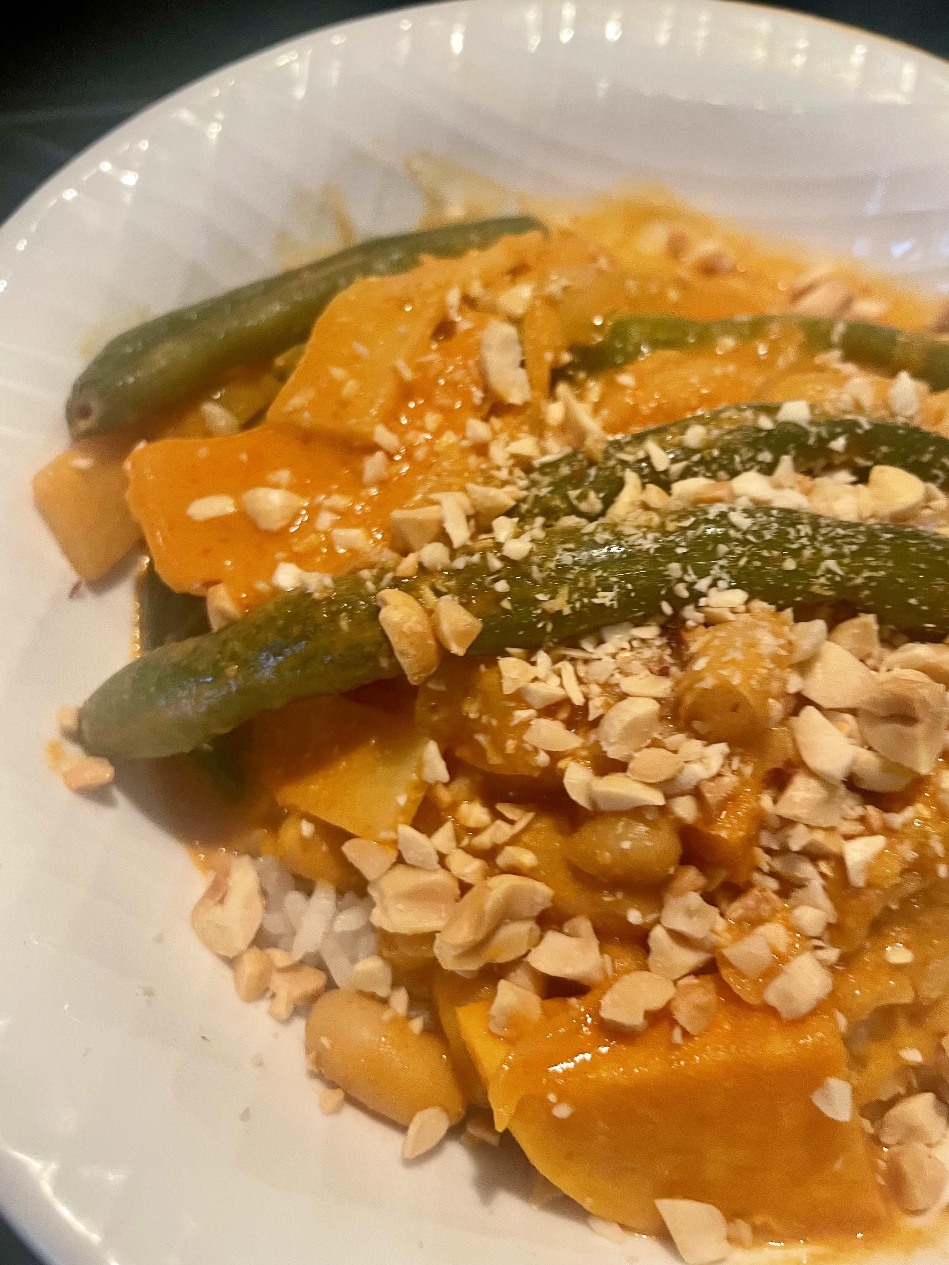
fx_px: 950
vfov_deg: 67.3
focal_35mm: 26
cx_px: 474
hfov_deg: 53.1
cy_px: 632
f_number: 1.6
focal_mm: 4.2
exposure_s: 1/60
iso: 200
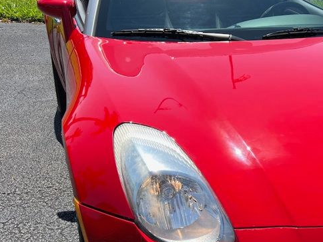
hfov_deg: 33.0
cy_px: 164
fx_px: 513
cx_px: 296
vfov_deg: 26.4
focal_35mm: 55
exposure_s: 1/2457
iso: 50
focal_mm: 5.7
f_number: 1.5
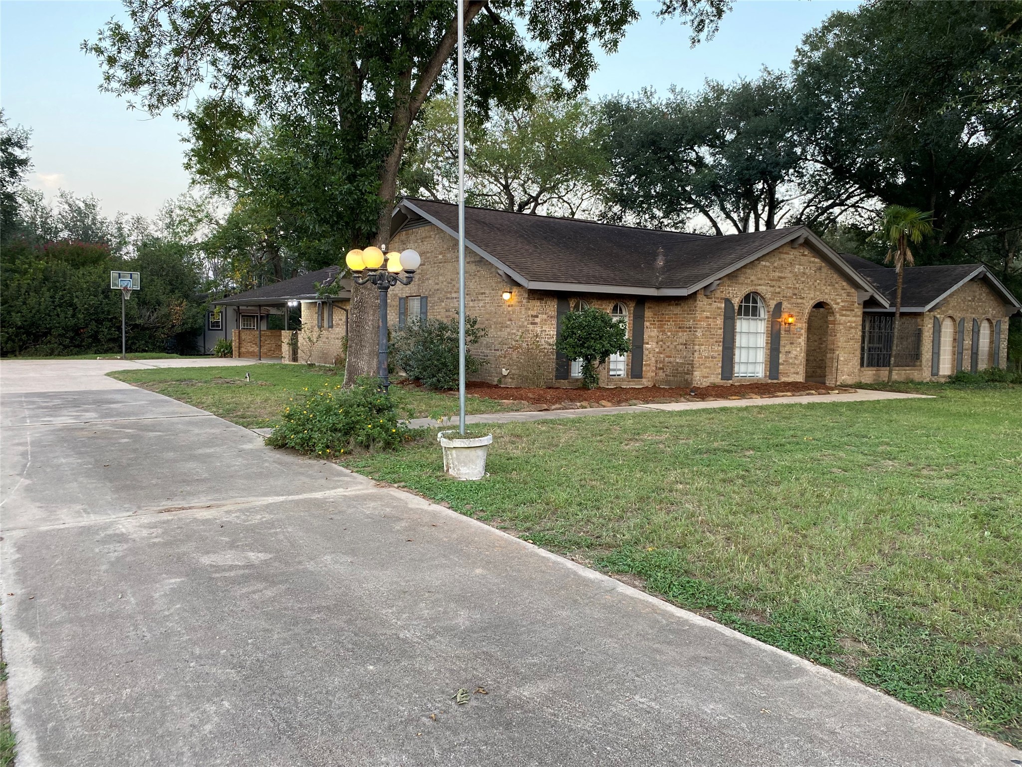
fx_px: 768
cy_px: 384
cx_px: 511
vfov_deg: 53.1
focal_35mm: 26
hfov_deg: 67.3
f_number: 1.8
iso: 125
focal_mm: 4.25
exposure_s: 1/121
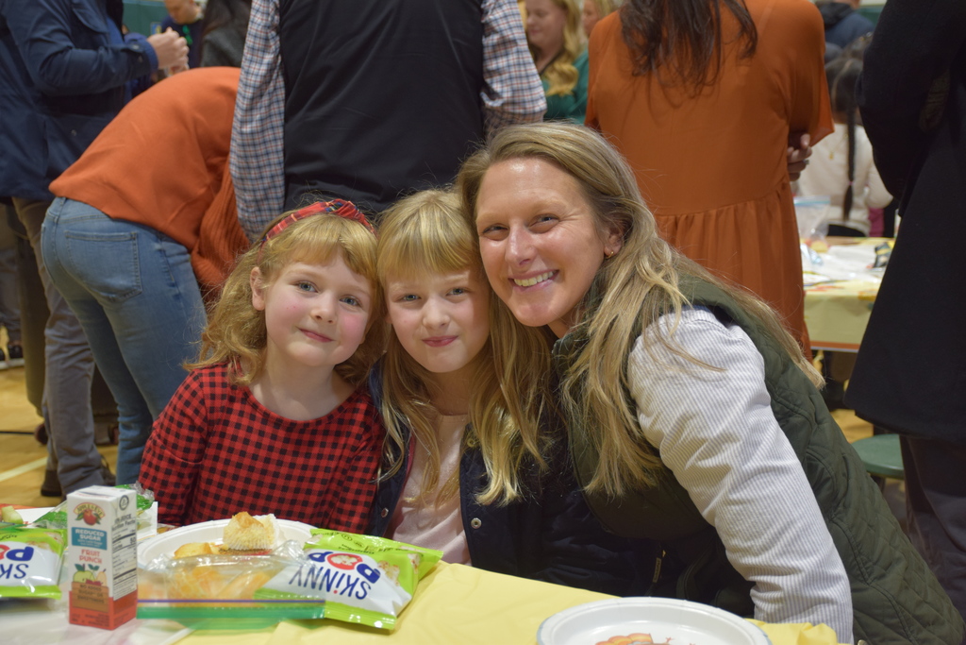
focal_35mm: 52
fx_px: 1409
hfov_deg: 37.8
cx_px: 483
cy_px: 322
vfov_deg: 25.8
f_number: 4.2
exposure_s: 1/60
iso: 560
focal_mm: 35
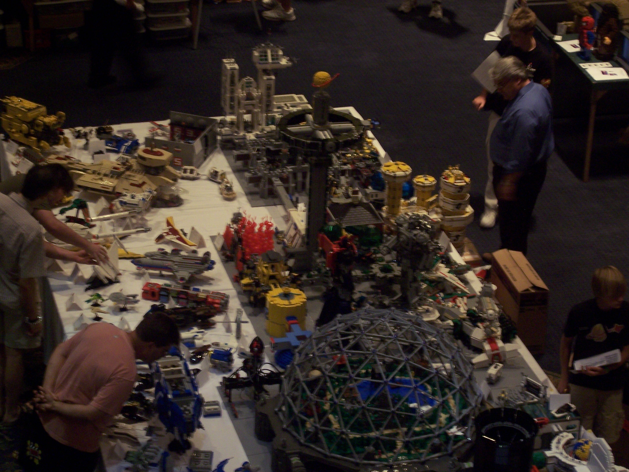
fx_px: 2126
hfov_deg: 16.8
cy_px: 236
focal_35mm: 117
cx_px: 314
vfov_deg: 12.7
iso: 200
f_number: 4.8
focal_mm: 24
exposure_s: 1/8
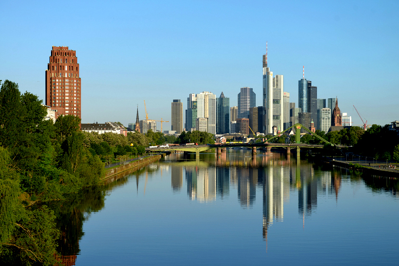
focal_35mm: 70
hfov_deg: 28.8
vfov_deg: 19.5
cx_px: 200
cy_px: 133
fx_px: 776
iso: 100
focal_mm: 70
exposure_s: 1/500
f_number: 5
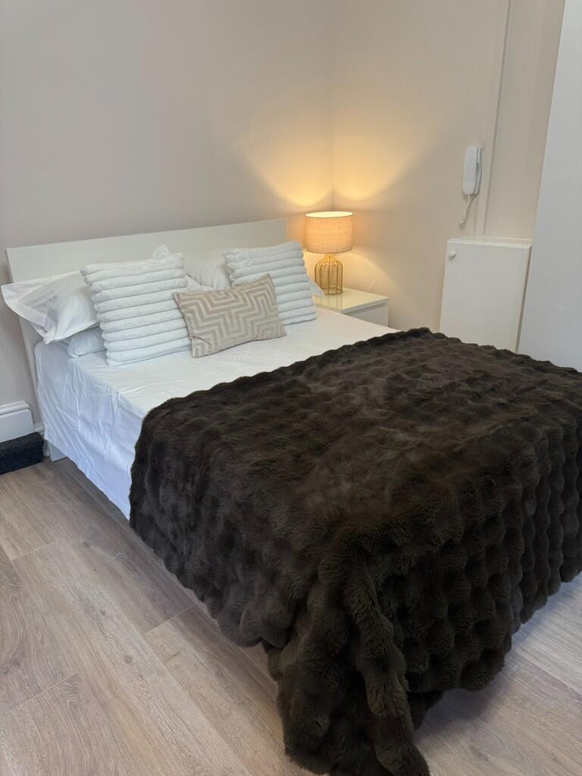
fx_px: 538
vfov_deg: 71.6
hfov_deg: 56.8
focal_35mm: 24
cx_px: 291
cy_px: 388
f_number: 1.78
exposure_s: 1/49
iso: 160
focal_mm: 6.76
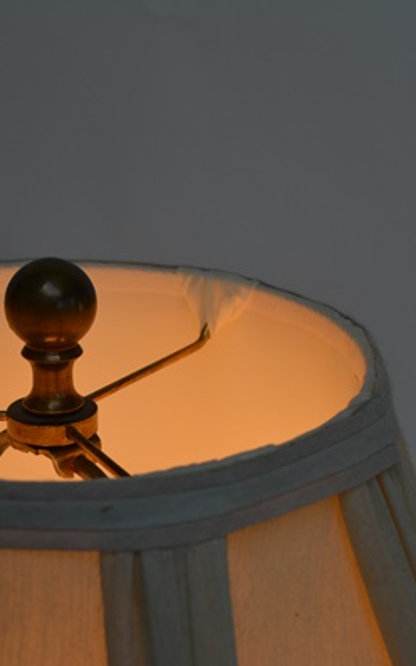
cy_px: 332
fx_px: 1343
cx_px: 190
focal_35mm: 74
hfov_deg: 17.6
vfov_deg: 27.9
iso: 200
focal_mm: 32
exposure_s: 1/200
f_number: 7.1
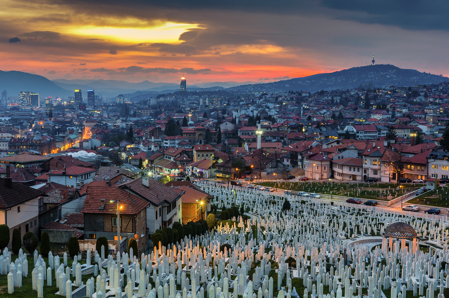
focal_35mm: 46
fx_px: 579
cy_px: 149
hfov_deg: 42.4
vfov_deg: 28.9
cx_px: 224
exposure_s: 2
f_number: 8
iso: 200
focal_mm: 31
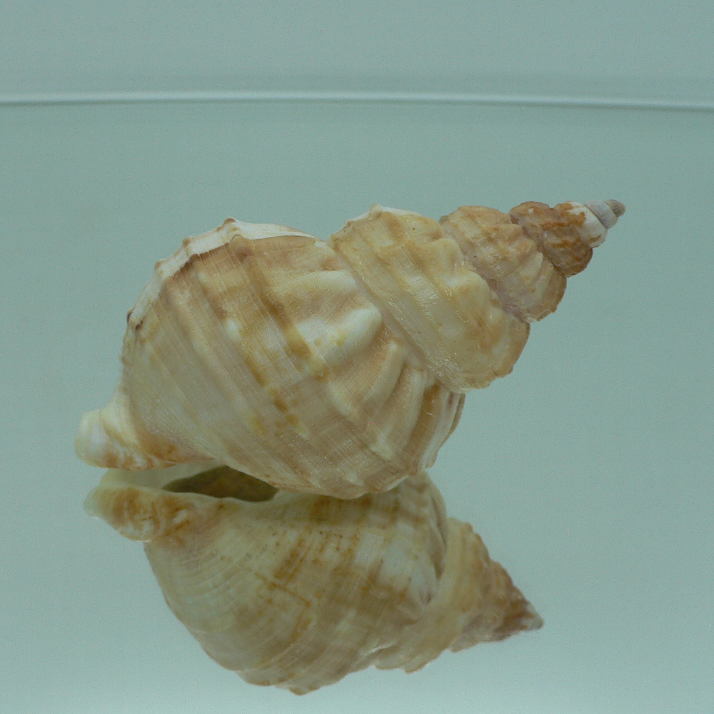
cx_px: 316
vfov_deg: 40.0
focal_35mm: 42
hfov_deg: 40.0
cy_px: 351
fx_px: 980
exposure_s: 1/60
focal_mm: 4.6
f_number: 2.8
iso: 80
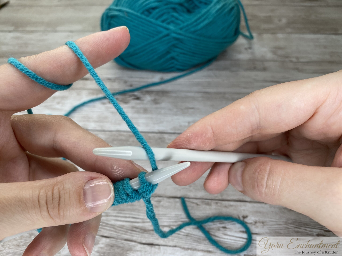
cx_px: 171
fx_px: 247
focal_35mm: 25
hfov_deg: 69.4
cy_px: 128
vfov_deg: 54.9
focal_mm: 4.25
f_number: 1.8
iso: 40
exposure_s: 1/122
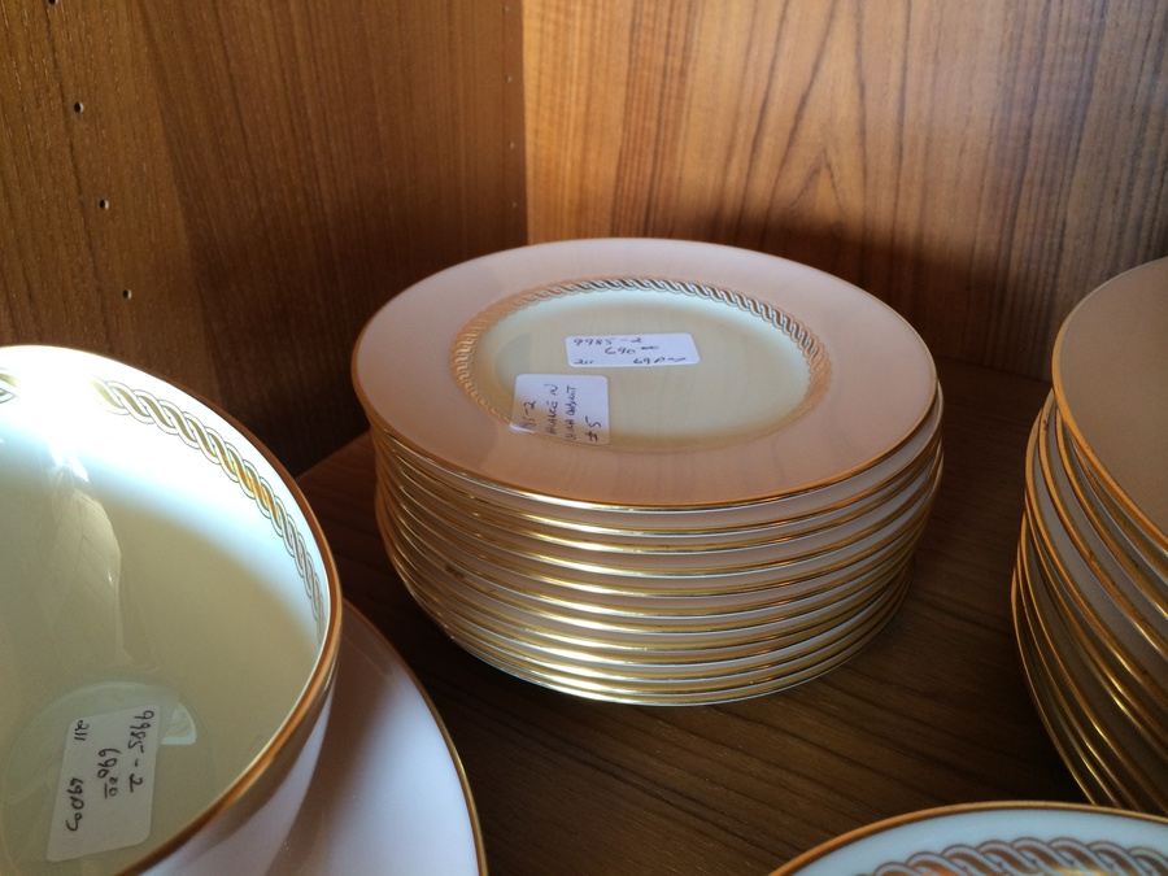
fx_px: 1012
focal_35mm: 30
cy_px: 438
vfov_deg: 46.8
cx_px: 584
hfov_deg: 60.0
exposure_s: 1/30
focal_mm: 4.12
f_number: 2.2
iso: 125
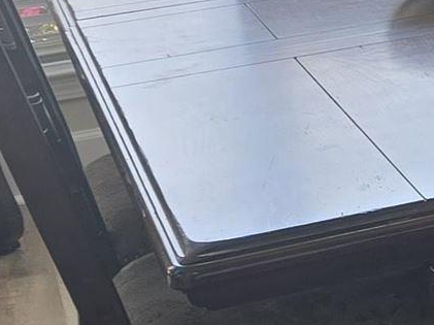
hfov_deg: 9.5
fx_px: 2105
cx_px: 1267
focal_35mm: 168
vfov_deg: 8.7
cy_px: -54
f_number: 1.7
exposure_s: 1/120
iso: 25
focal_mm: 6.3
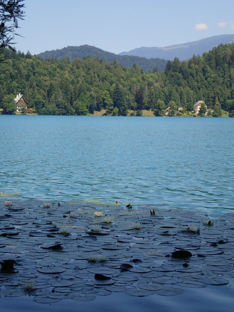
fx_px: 667
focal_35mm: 74
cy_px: 156
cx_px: 117
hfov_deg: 19.9
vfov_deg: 26.3
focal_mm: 13.47
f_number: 5.6
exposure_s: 1/320
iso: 100
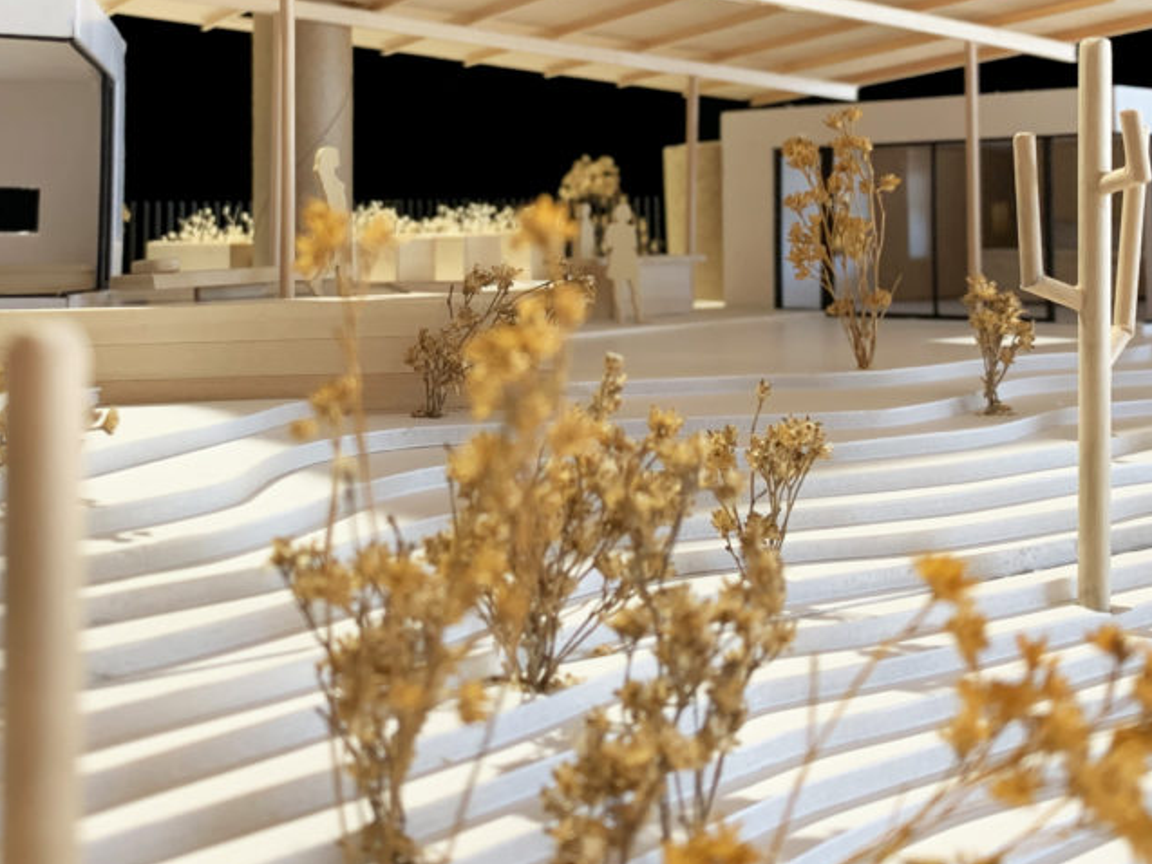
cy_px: 168
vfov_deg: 29.0
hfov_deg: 38.9
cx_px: 515
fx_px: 1631
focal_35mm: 49
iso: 125
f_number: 1.8
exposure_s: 1/60
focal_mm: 4.25
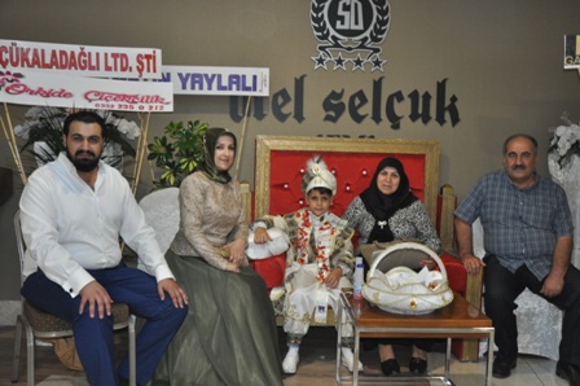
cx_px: 290
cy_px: 193
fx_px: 652
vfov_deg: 33.0
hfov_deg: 48.0
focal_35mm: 40
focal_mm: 27
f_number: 3.8
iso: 800
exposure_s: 1/60
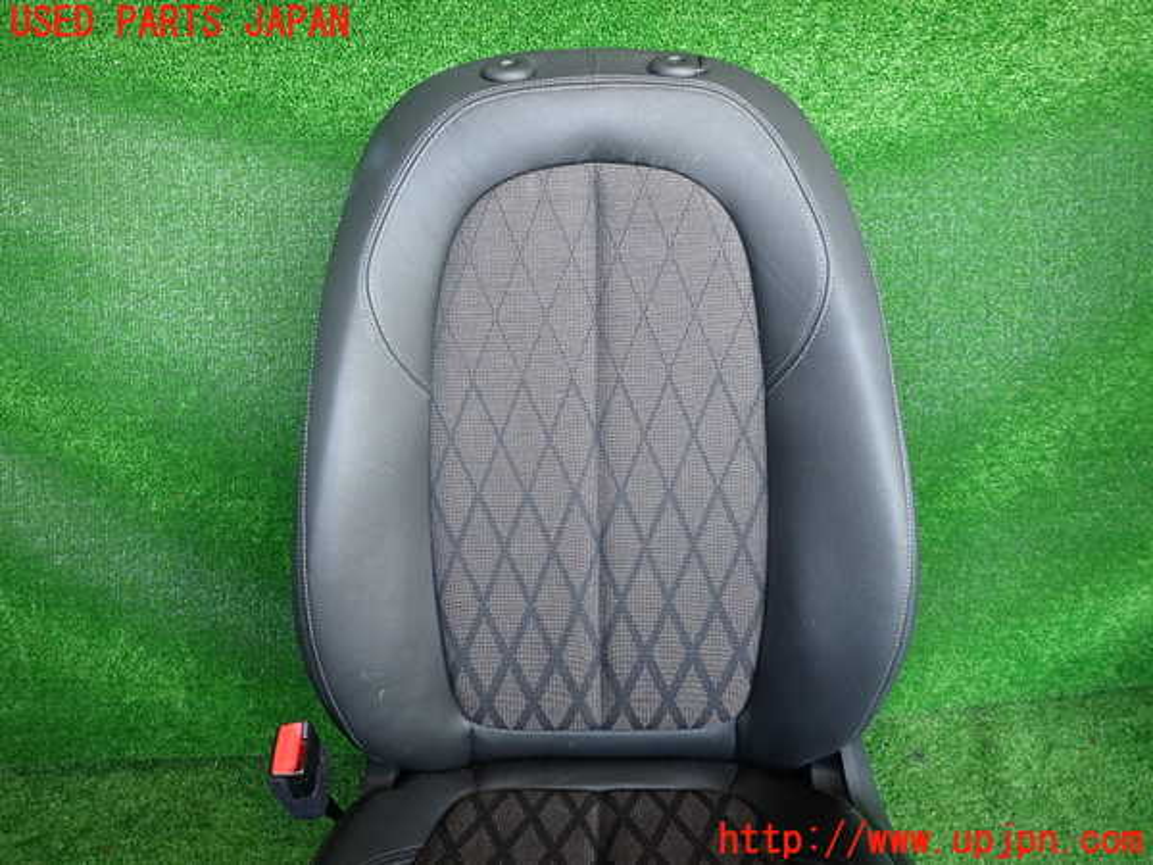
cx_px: 576
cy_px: 432
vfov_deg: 54.9
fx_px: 833
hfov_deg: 69.4
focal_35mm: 25
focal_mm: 4.5
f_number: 2
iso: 200
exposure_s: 1/40
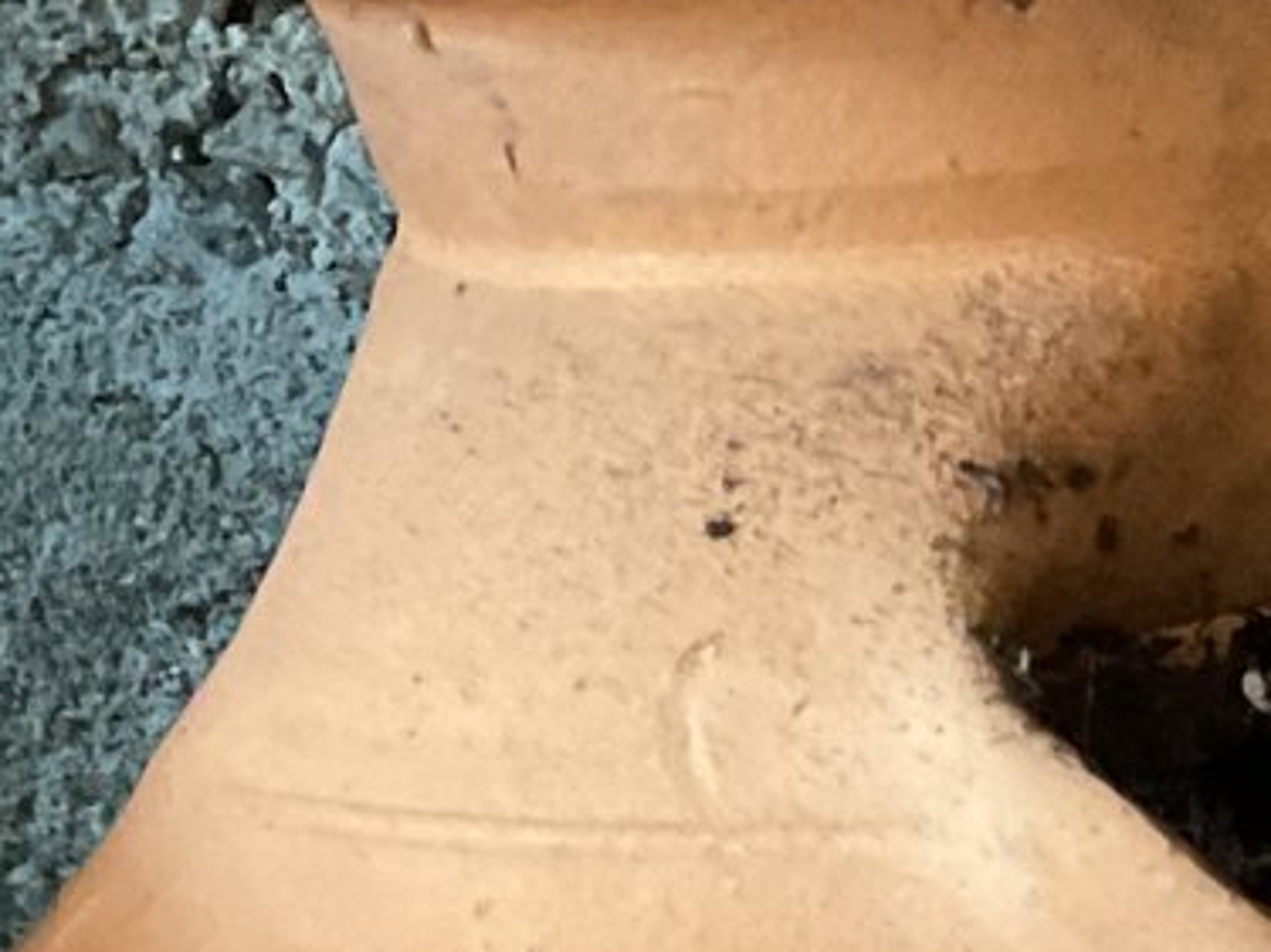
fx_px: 4295
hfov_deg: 14.7
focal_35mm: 117
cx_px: 2317
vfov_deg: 12.3
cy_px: 1218
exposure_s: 1/33
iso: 250
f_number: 1.8
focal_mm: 3
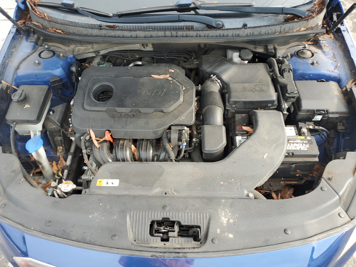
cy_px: 134
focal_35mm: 26
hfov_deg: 67.3
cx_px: 178
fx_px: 267
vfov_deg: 53.1
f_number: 1.5
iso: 50
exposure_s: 1/294
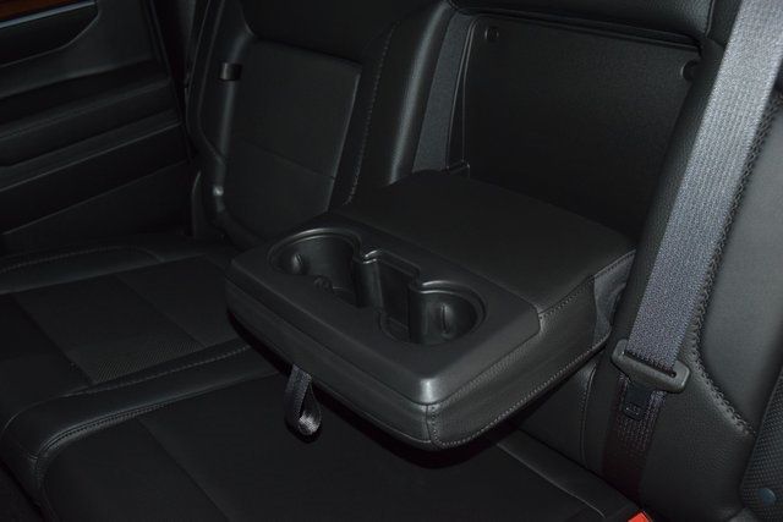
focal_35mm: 36
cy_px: 261
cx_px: 392
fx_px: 783
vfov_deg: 36.9
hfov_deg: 53.1
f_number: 3.8
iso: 2000
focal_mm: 24
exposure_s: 1/125
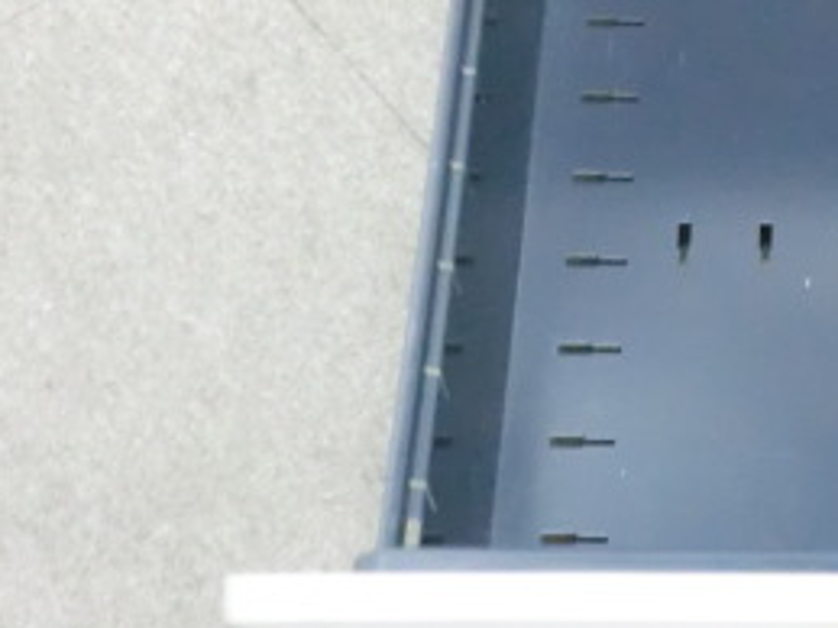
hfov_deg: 20.2
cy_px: 259
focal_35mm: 94
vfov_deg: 15.7
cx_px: 841
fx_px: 2275
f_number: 3.9
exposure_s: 1/13
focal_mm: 6.9
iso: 800
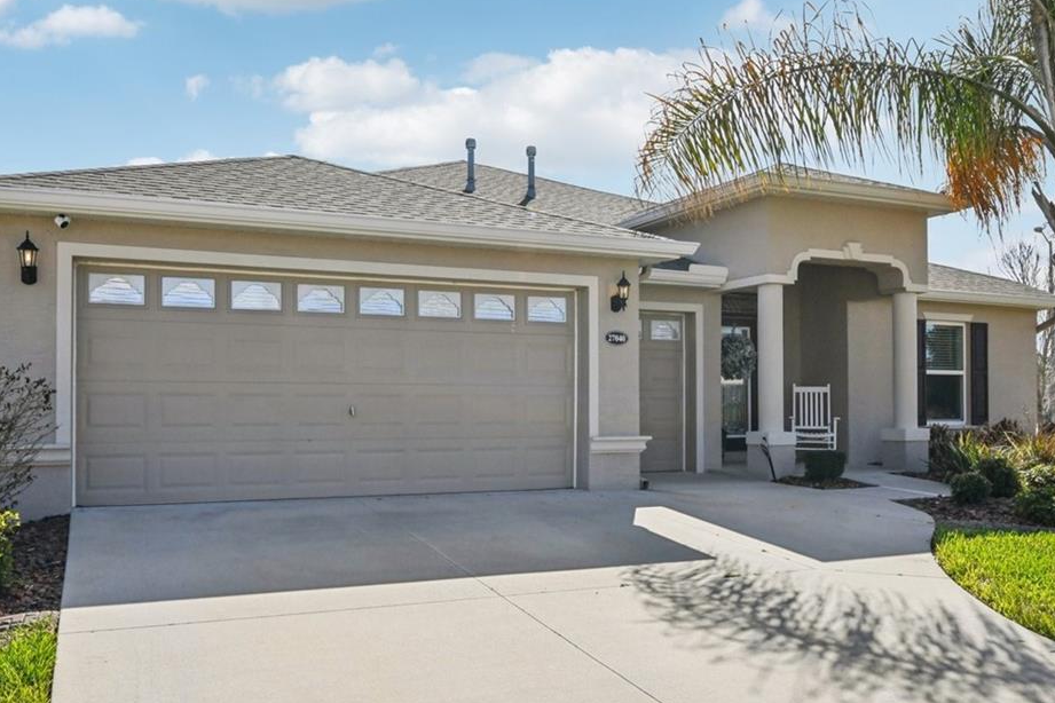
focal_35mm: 33
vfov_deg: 40.0
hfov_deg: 57.2
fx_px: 967
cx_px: 510
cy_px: 364
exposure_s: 1/1600
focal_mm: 19
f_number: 8
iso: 400
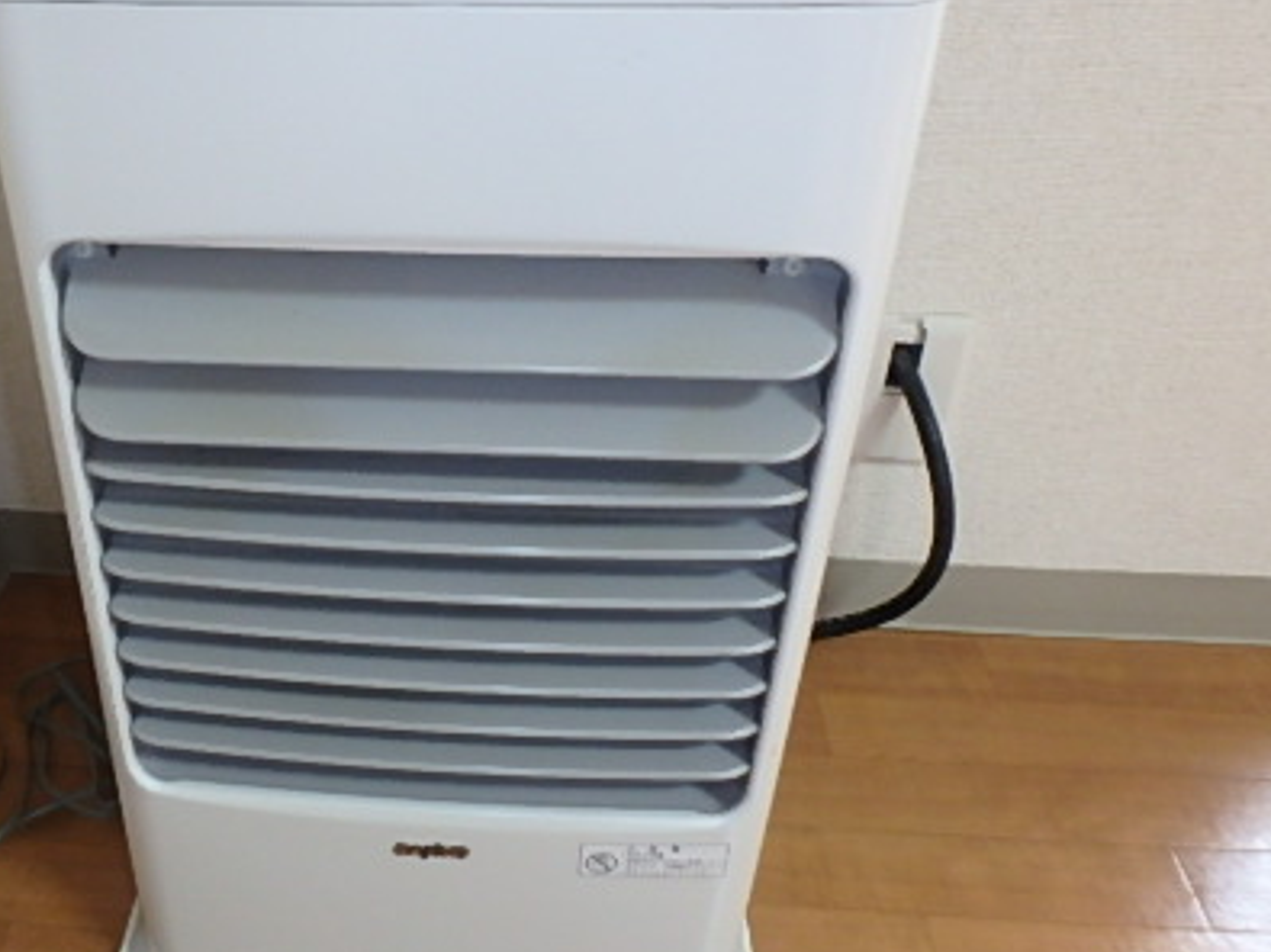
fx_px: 1248
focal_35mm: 34
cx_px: 370
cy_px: 482
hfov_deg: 52.3
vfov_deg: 41.8
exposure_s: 1/30
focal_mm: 3.7
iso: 400
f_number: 3.5
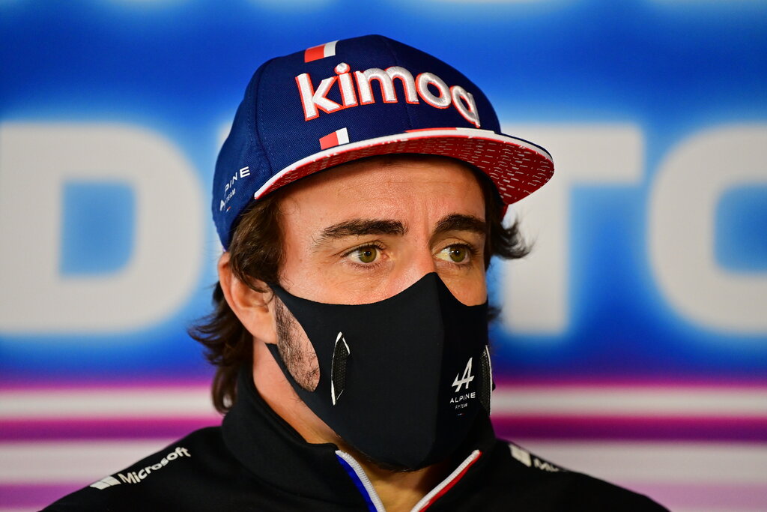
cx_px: 384
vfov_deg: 3.4
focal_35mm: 400
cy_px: 256
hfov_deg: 5.2
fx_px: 8523
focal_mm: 400
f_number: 4
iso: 3200
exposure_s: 1/500
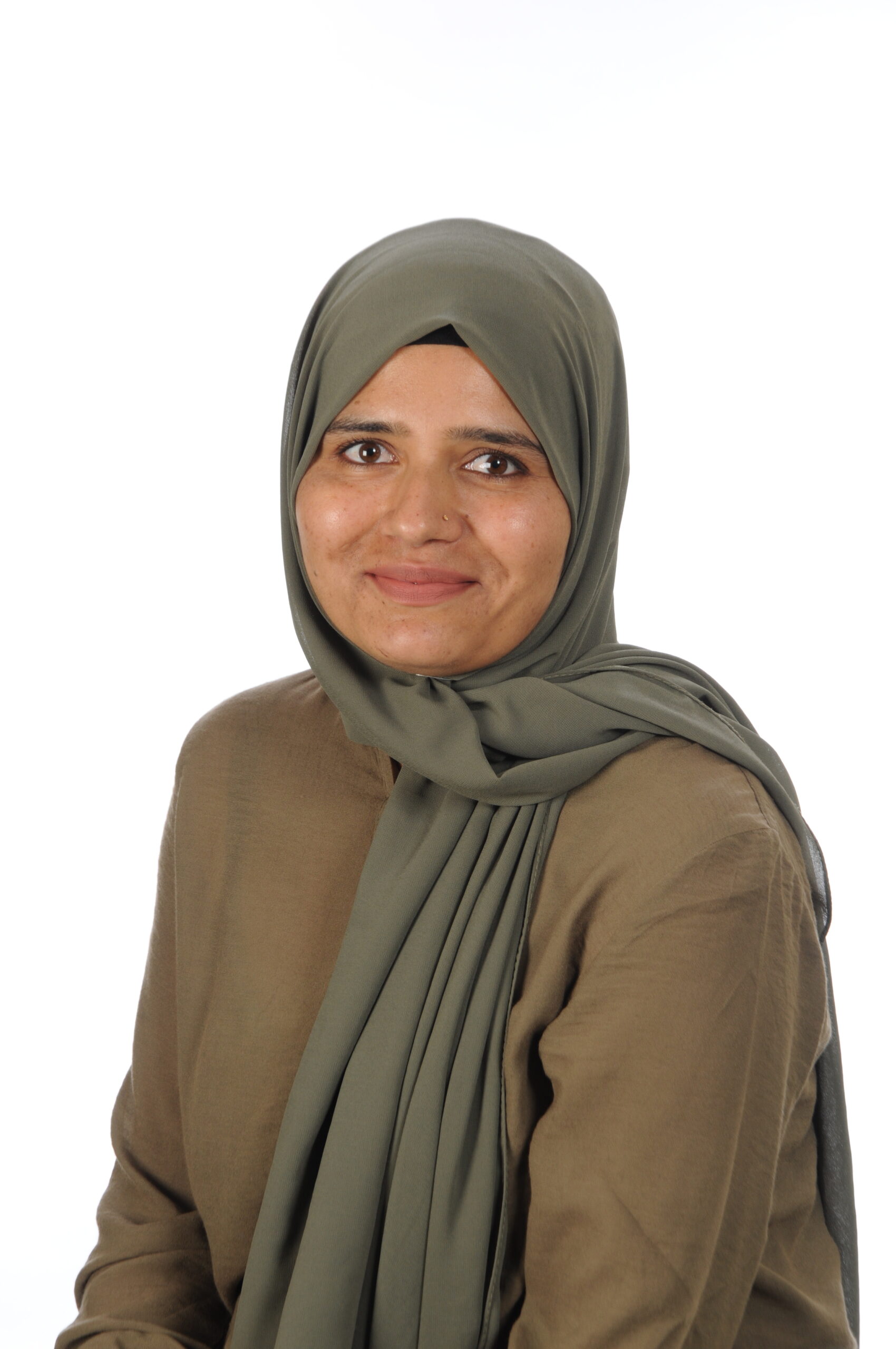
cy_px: 674
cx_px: 448
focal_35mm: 138
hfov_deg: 9.9
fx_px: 5166
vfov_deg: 14.9
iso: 200
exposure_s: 1/160
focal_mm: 92
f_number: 11
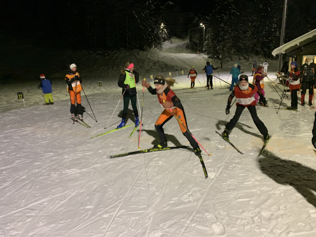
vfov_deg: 53.1
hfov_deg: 67.3
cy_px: 118
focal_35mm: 26
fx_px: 237
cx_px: 158
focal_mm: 4.25
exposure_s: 1/45
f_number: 1.8
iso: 400
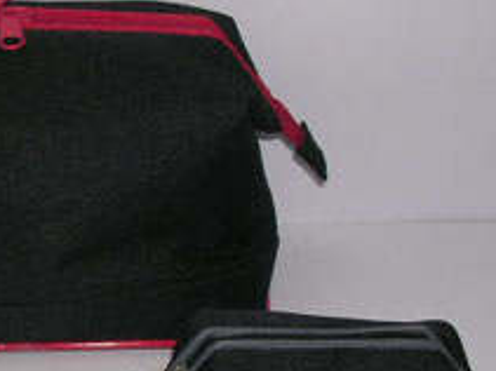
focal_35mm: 72
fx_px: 1031
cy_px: 238
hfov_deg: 26.5
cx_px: 100
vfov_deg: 20.4
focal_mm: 5.8
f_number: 2.8
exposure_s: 1/60.1
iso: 100
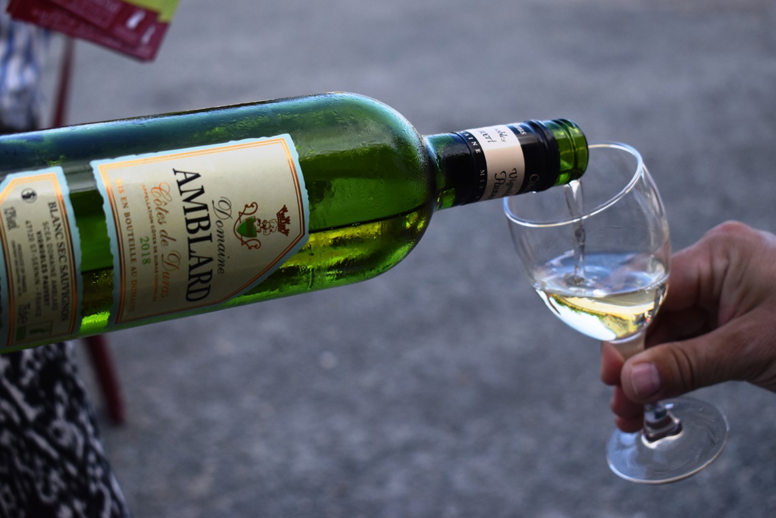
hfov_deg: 29.9
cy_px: 259
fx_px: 1455
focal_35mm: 68
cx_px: 388
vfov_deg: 20.2
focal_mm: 45
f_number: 5
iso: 560
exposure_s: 1/1000
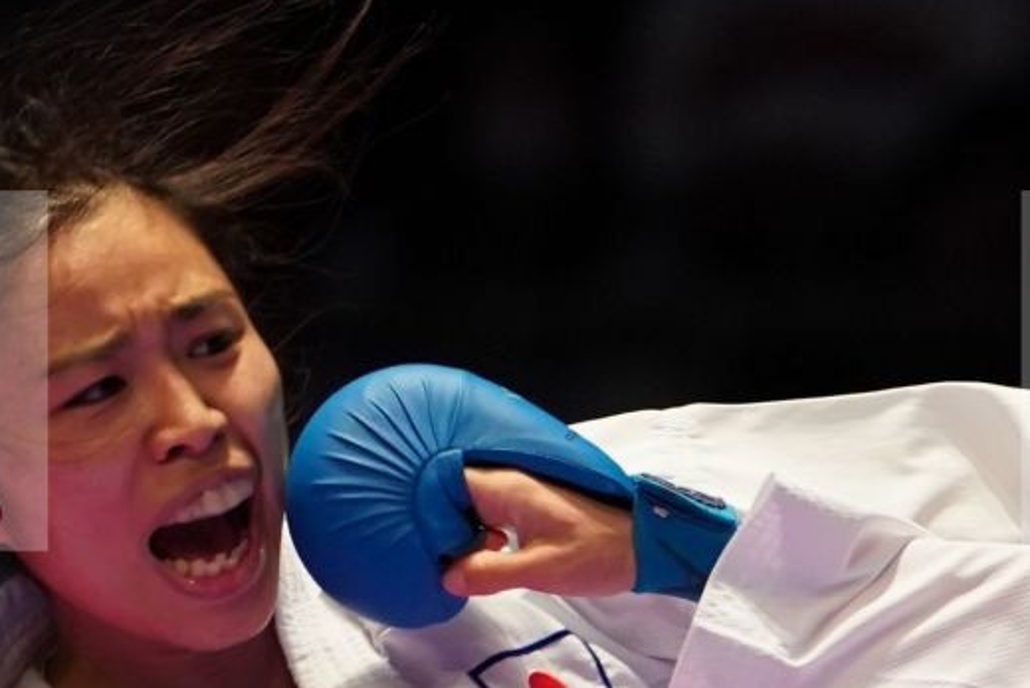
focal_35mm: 903
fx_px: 25841
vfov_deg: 1.5
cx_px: 1206
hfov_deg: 2.3
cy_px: 1073
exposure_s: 1/1000
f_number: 2.8
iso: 2000
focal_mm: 174
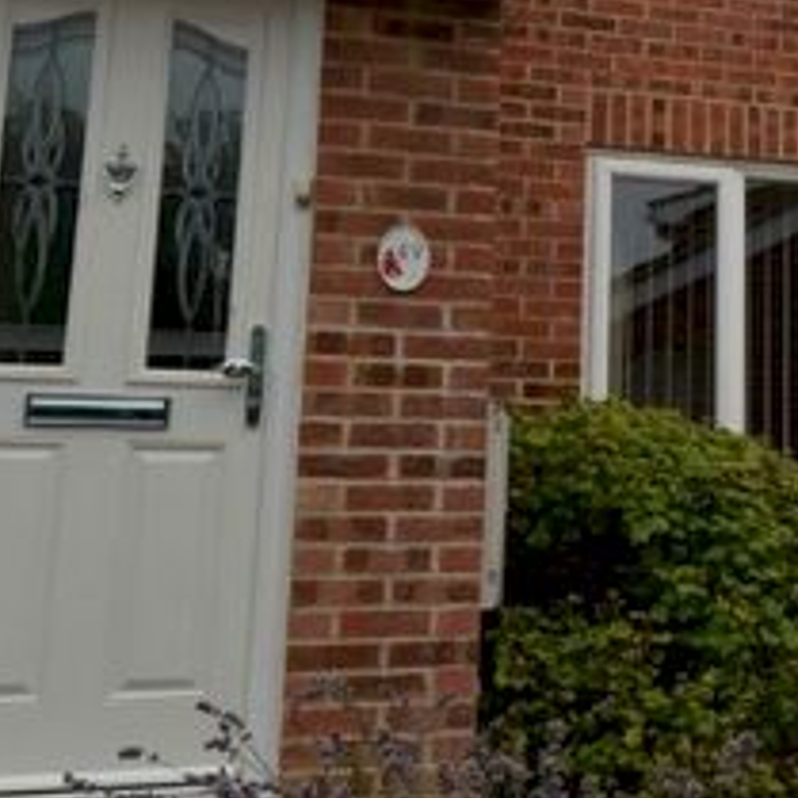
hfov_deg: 29.2
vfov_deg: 31.5
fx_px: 1408
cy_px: 302
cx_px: 829
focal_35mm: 54
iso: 200
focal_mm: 19
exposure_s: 1/250
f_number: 8
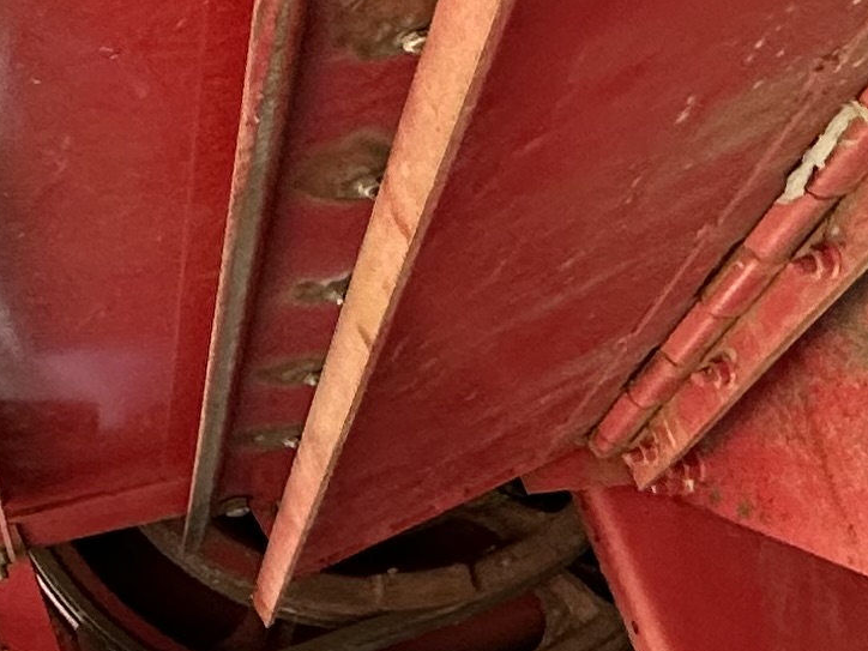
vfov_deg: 18.4
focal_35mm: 78
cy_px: 640
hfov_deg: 21.9
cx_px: -332
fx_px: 1956
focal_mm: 2.22
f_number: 2.2
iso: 160
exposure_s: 1/99
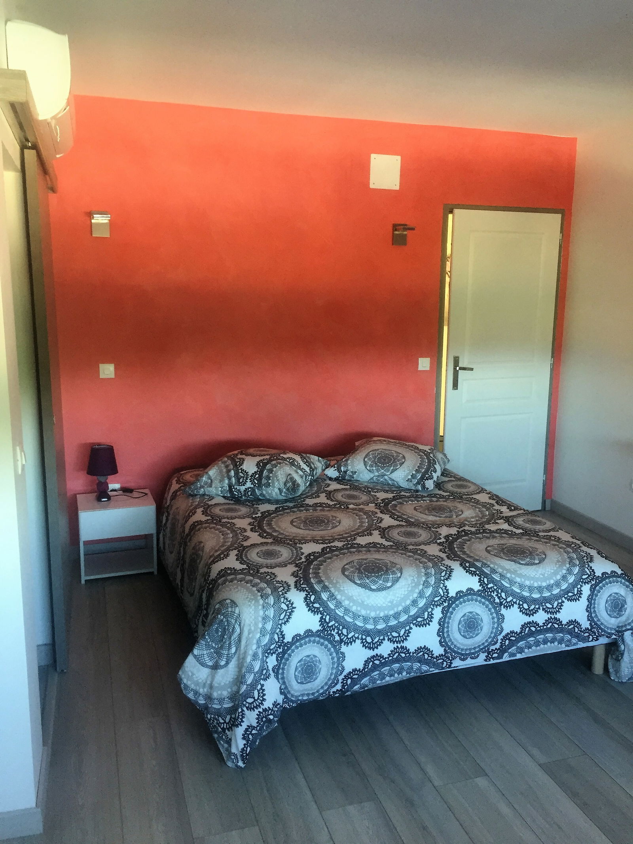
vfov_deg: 61.7
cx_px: 316
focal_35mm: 29
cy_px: 422
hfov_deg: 48.2
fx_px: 707
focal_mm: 4.15
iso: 125
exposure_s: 1/33
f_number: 2.2
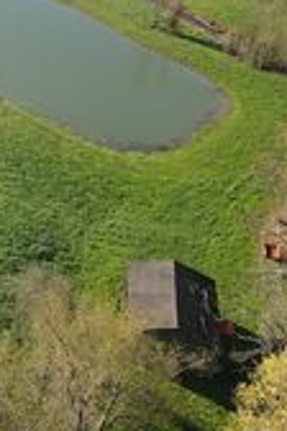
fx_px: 765
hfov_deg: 19.1
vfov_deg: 30.8
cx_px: -117
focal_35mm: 64
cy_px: 99
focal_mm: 4.5
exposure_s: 1/240
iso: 100
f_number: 2.8
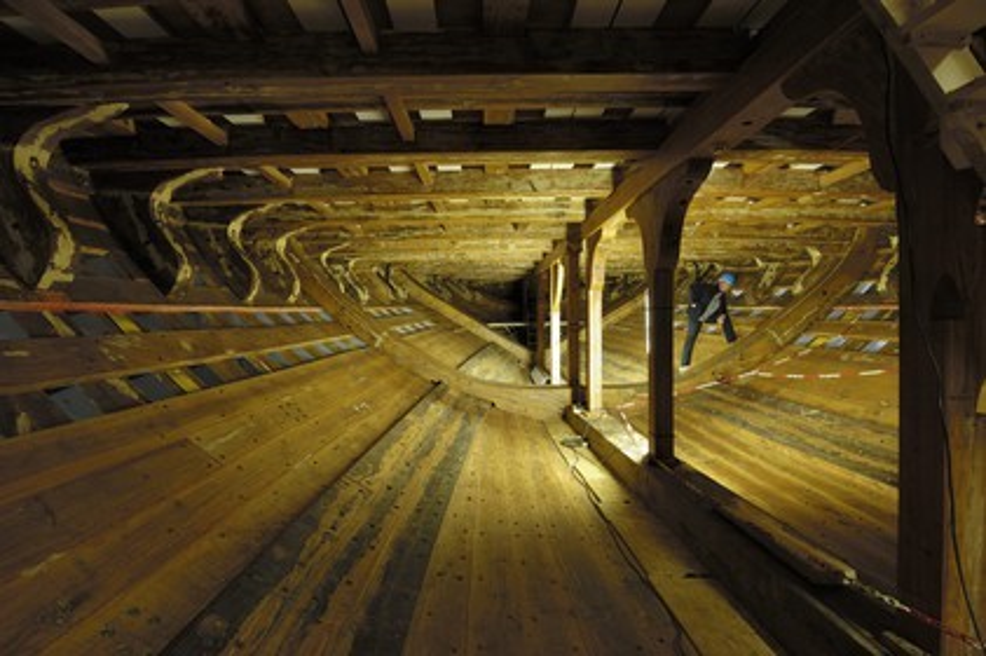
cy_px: 328
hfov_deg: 90.0
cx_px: 493
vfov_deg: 67.3
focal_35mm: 18
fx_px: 493
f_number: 5.6
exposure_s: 2.2
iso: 100
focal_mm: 12
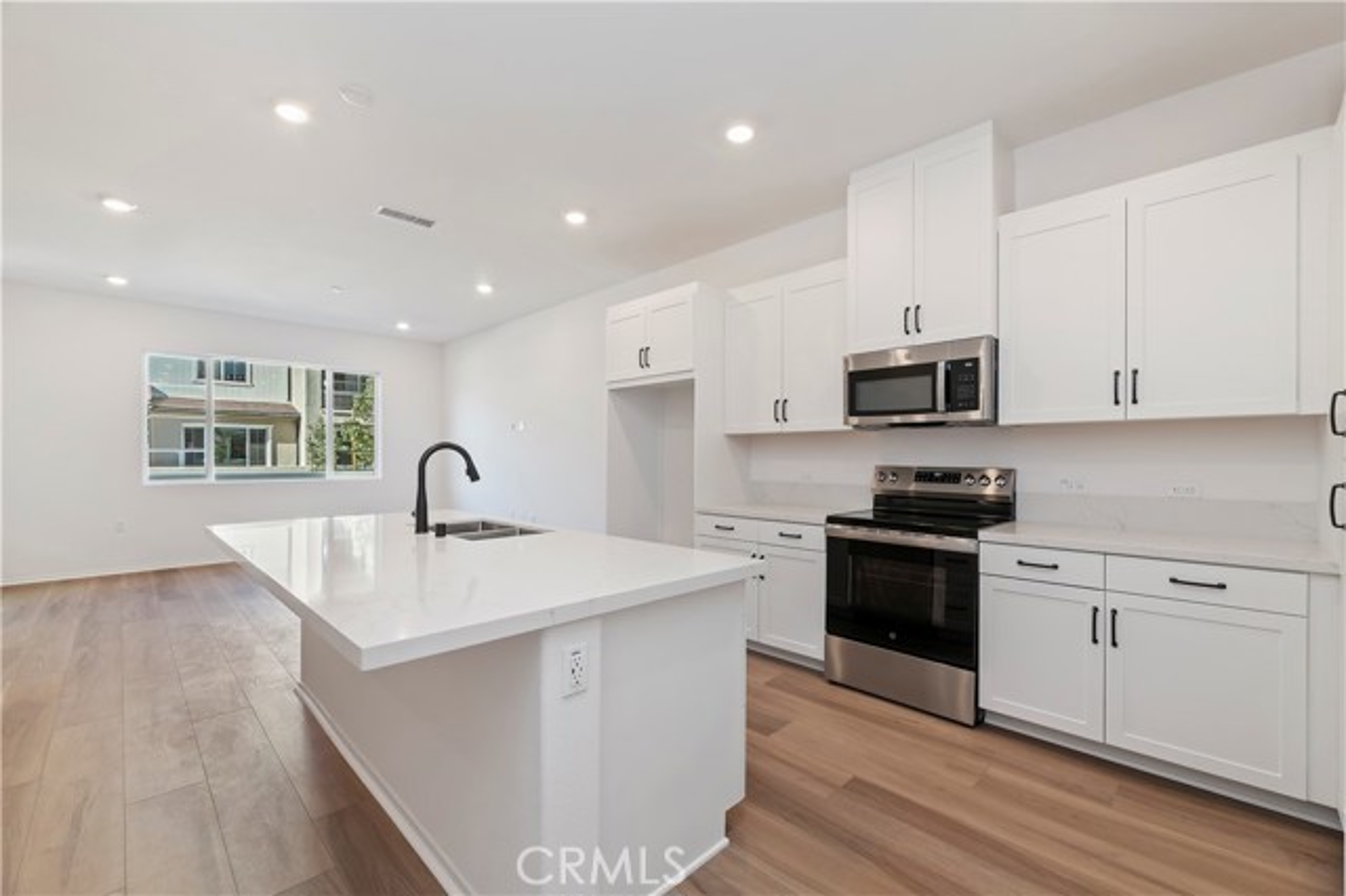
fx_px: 523
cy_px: 448
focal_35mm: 14
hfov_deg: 104.3
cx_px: 673
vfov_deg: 81.1
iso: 500
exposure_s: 1/10
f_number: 10
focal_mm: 14
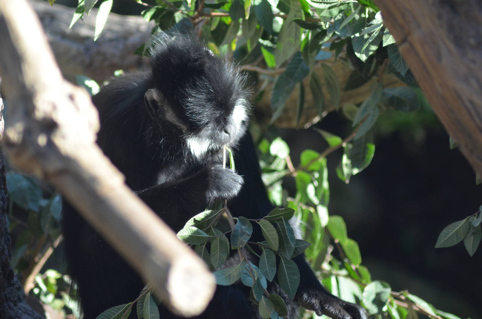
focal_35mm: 270
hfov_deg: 7.6
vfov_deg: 5.1
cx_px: 241
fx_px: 3608
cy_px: 160
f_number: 4.5
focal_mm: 180
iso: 900
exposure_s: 1/500
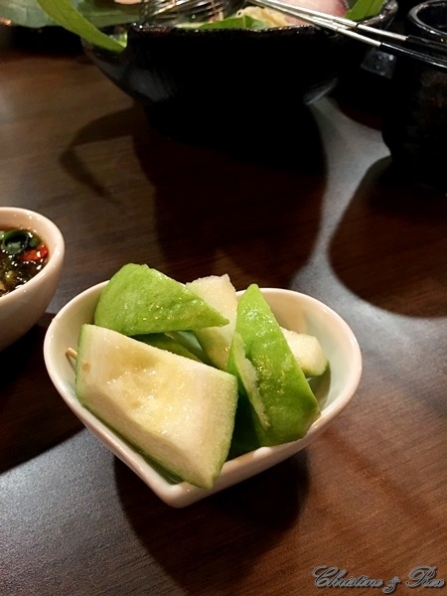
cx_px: 224
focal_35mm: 29
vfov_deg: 61.7
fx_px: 499
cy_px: 298
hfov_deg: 48.2
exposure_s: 1/30
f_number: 2.2
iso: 200
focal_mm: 4.15
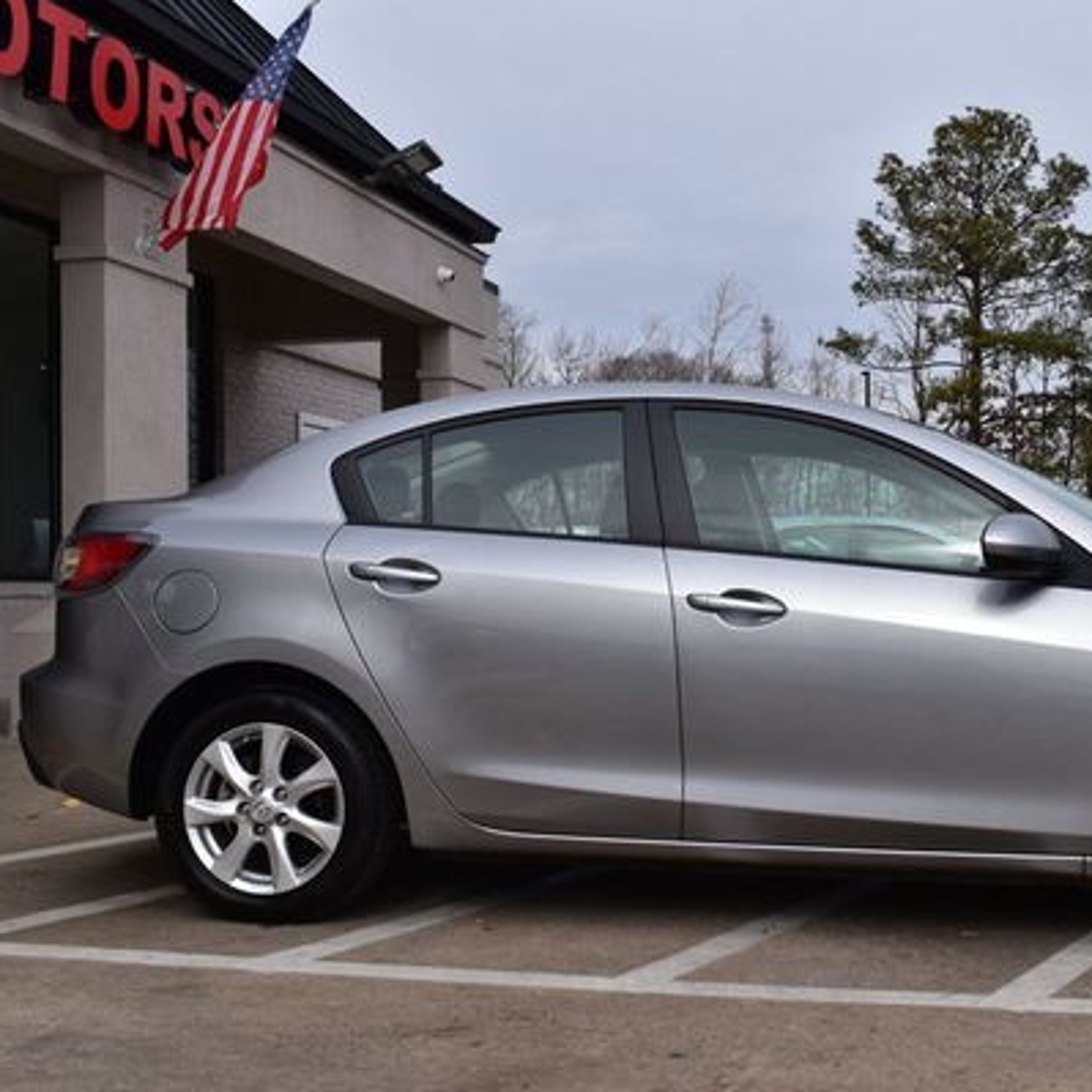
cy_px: 580
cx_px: 805
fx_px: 1606
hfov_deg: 36.8
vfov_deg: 37.5
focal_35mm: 45
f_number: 11
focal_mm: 22
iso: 280
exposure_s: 1/500
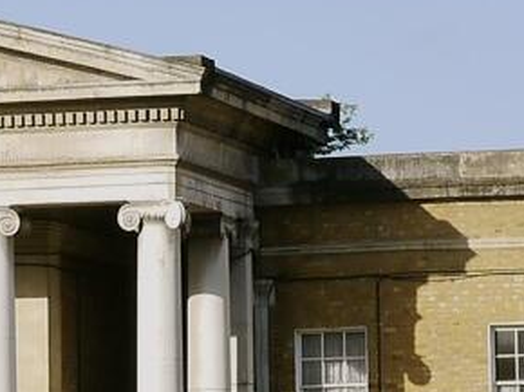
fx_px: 2677
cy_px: 240
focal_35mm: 177
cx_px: -211
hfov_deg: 10.8
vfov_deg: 8.4
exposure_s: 1/800
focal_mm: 20
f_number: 4.5
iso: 160
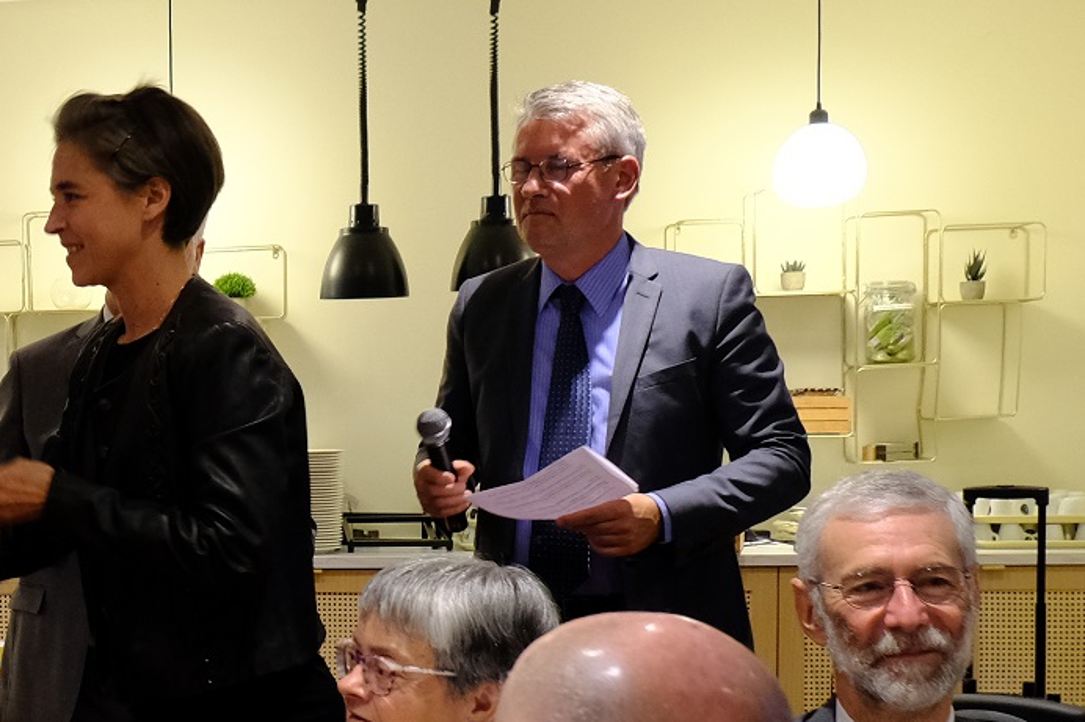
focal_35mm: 83
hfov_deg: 22.1
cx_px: -303
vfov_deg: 16.3
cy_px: 592
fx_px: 2501
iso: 1600
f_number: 5
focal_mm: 19
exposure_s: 1/20
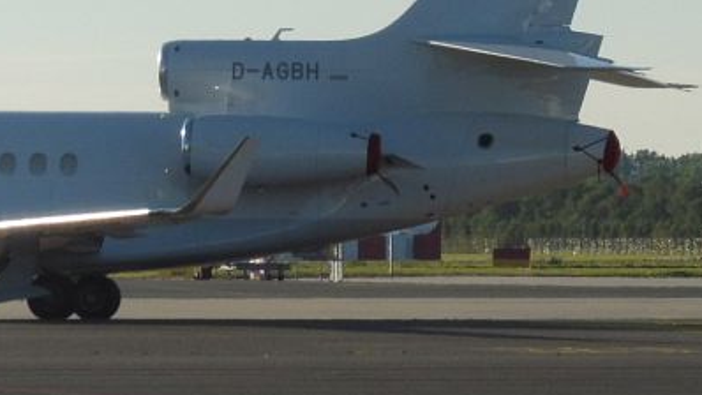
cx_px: -21
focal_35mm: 431
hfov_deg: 5.0
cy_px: 163
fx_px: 8024
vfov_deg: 2.8
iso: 100
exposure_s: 1/500
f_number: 7.1
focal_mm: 27.6
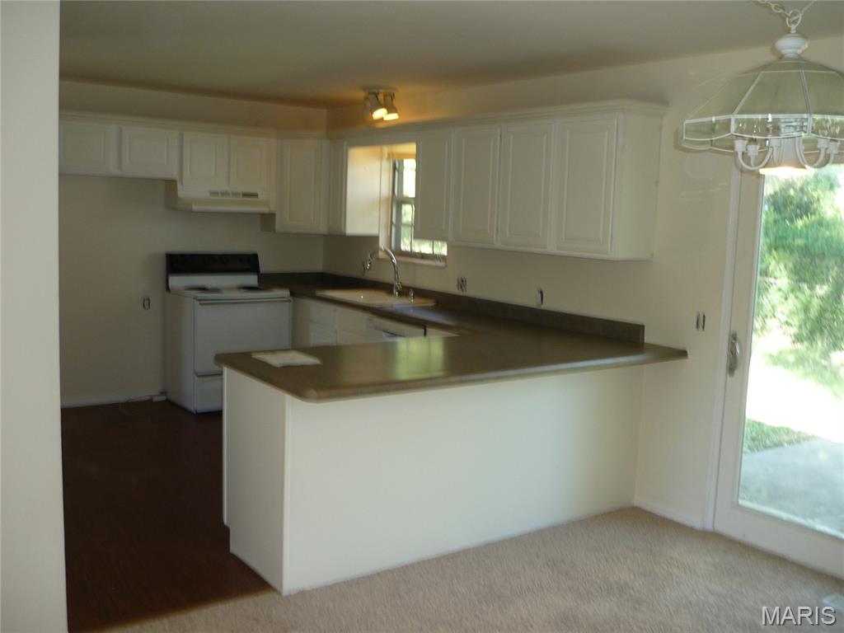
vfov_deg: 42.9
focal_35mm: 33
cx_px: 422
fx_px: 805
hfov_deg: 55.4
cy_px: 316
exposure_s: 1/30
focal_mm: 5.5
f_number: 2.8
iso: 100
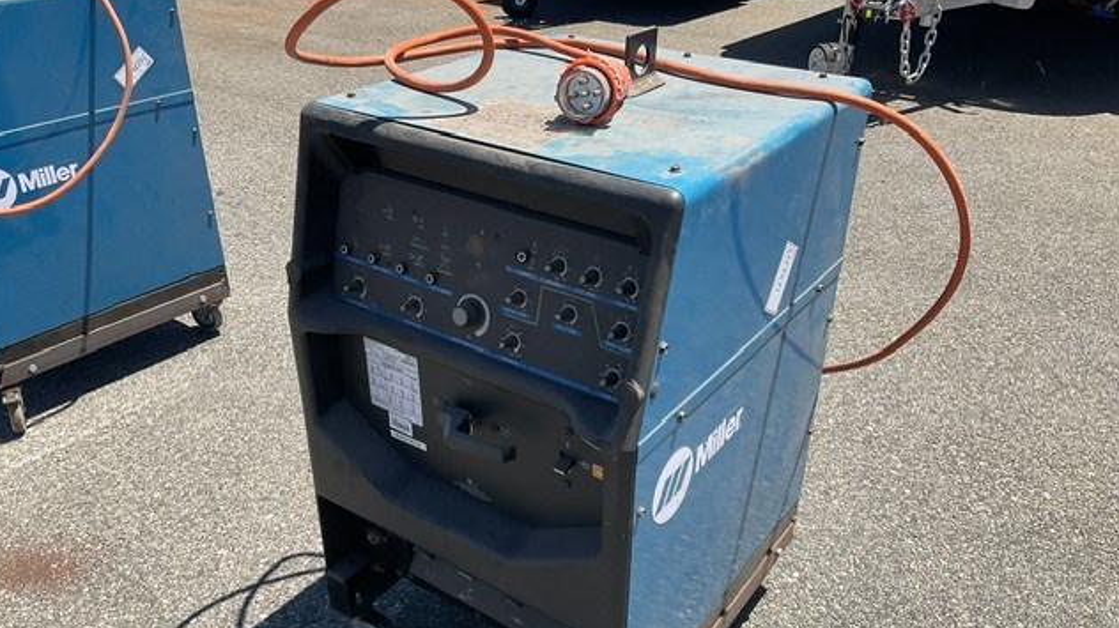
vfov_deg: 36.6
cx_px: 554
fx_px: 949
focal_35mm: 32
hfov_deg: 61.0
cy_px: 350
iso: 16
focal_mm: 3
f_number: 1.8
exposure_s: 1/1250
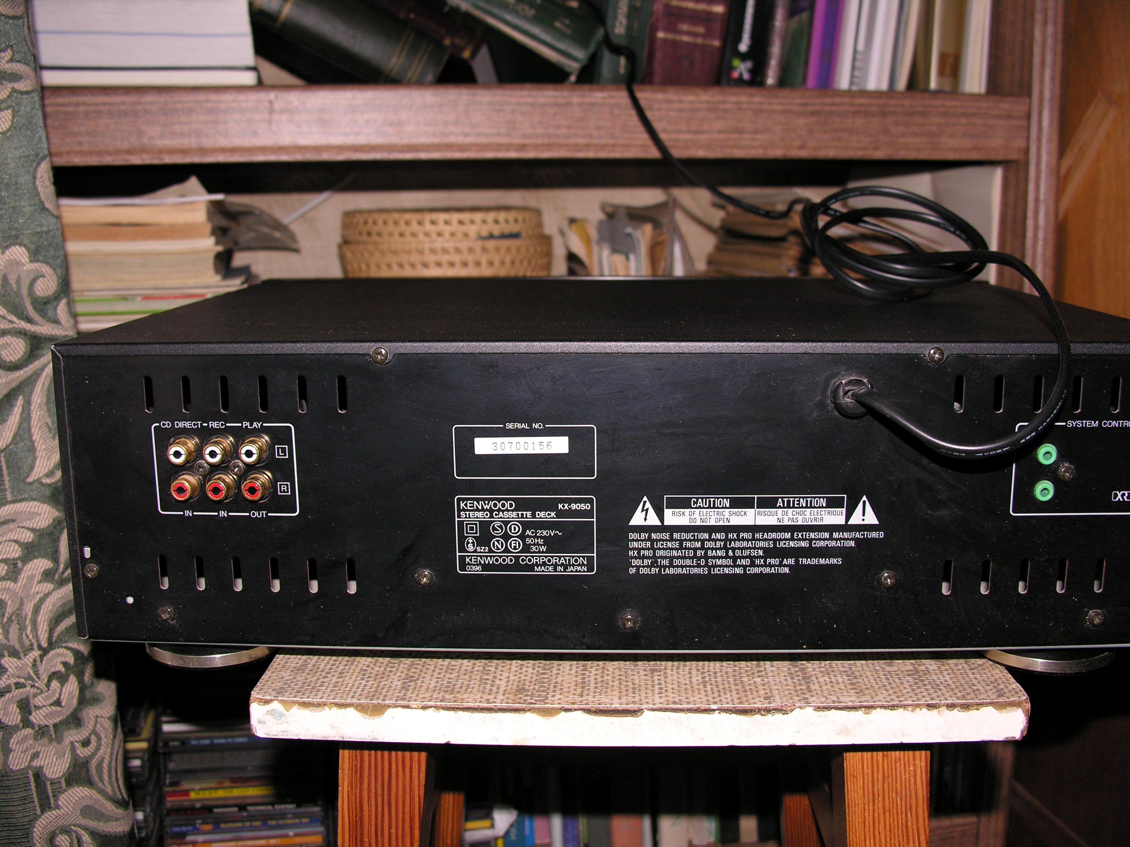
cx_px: 565
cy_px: 424
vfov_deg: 40.7
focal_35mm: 35
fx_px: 1143
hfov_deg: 52.6
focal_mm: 8.9
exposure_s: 1/60.1
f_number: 2.8
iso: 50
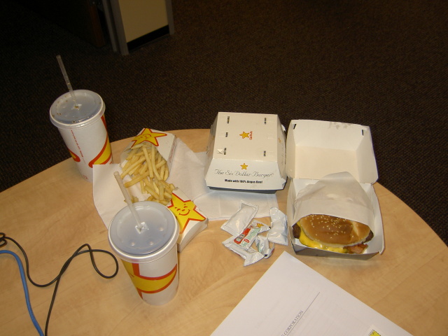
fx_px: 440
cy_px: 168
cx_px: 224
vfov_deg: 41.8
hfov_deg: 54.0
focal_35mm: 34
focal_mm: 5.6
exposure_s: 1/60
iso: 50
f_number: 2.8
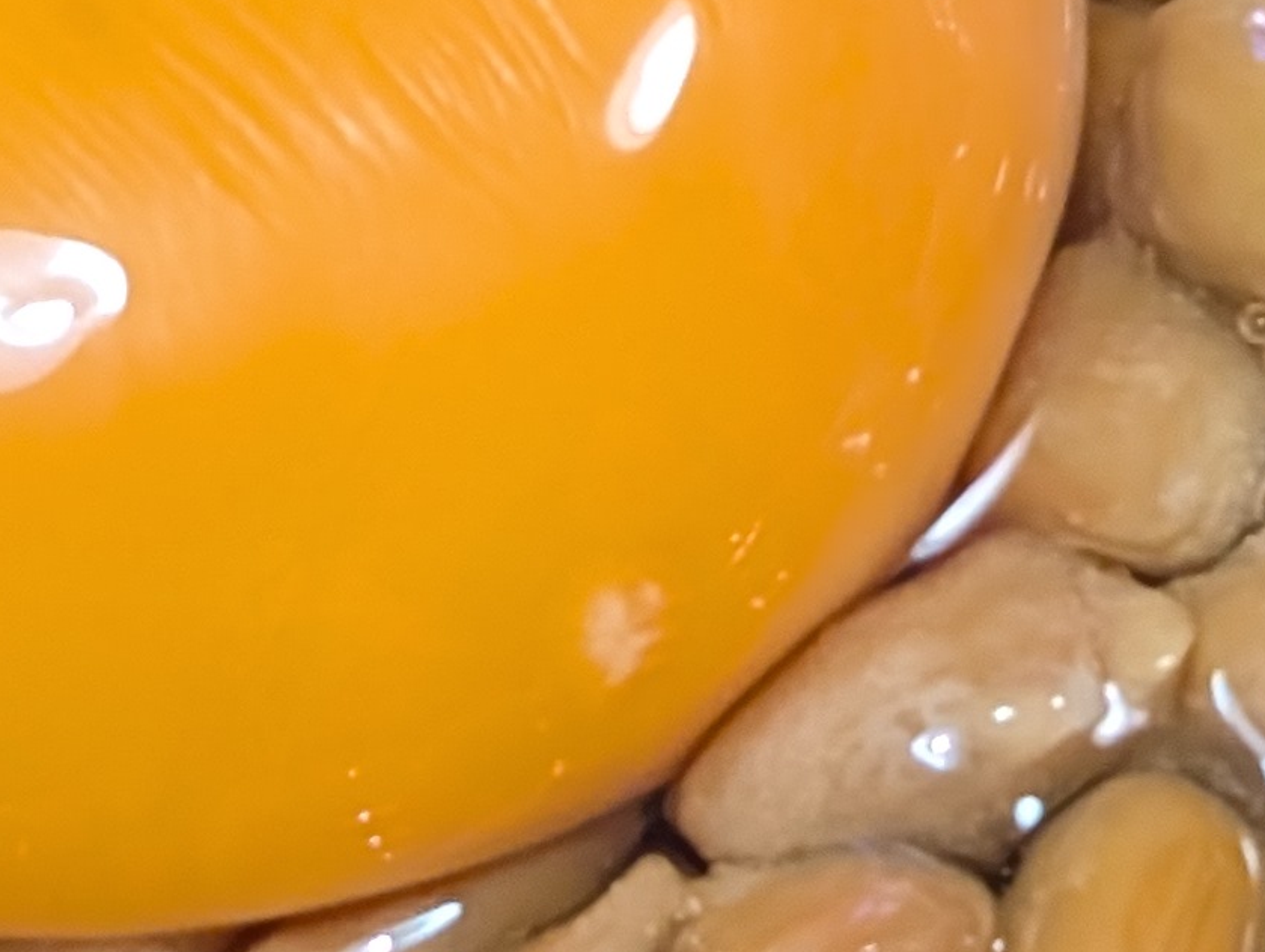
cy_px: 158
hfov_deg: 8.2
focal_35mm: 238
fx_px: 8707
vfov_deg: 6.2
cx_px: -557
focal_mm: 6.9
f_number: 1.68
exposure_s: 1/34.1
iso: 348
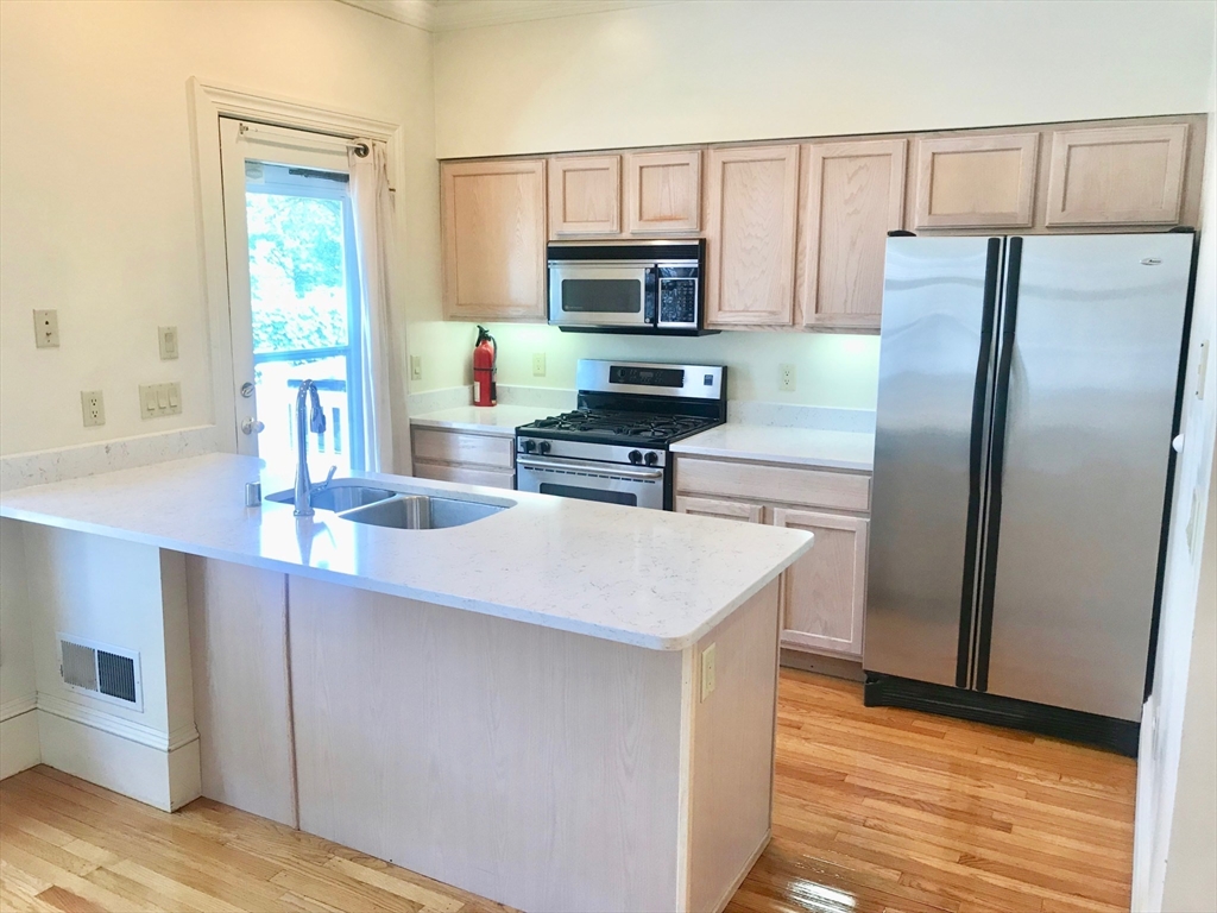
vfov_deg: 49.7
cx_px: 608
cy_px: 456
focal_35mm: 28
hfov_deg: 63.4
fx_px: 984
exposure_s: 1/40
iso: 25
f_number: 1.8
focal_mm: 3.99
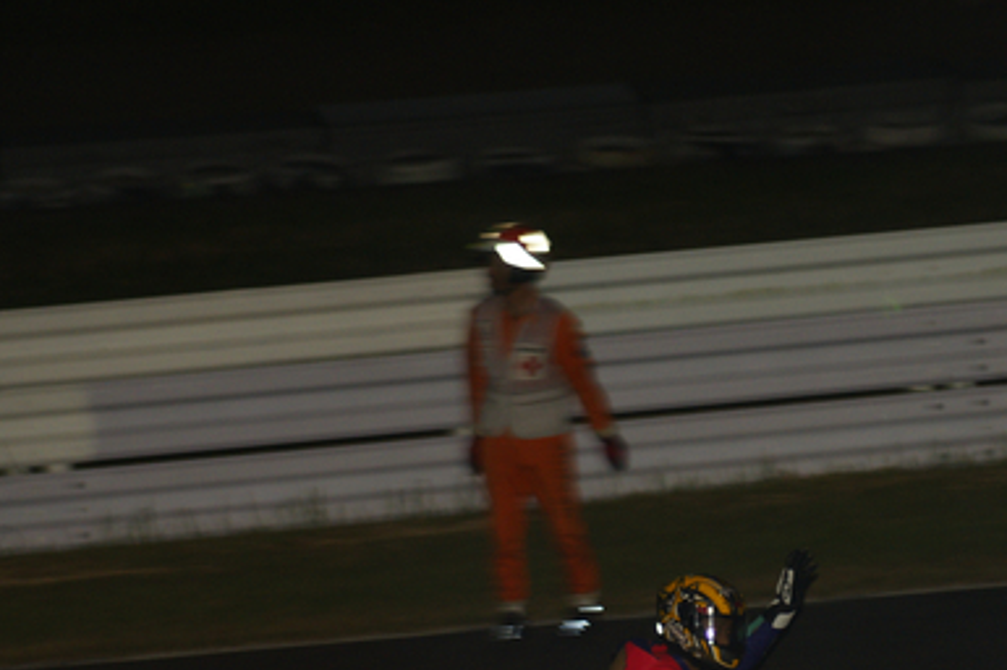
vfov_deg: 3.9
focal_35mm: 349
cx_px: 795
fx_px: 9754
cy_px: 516
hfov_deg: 5.9
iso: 400
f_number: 5.6
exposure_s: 1/200
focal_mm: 140
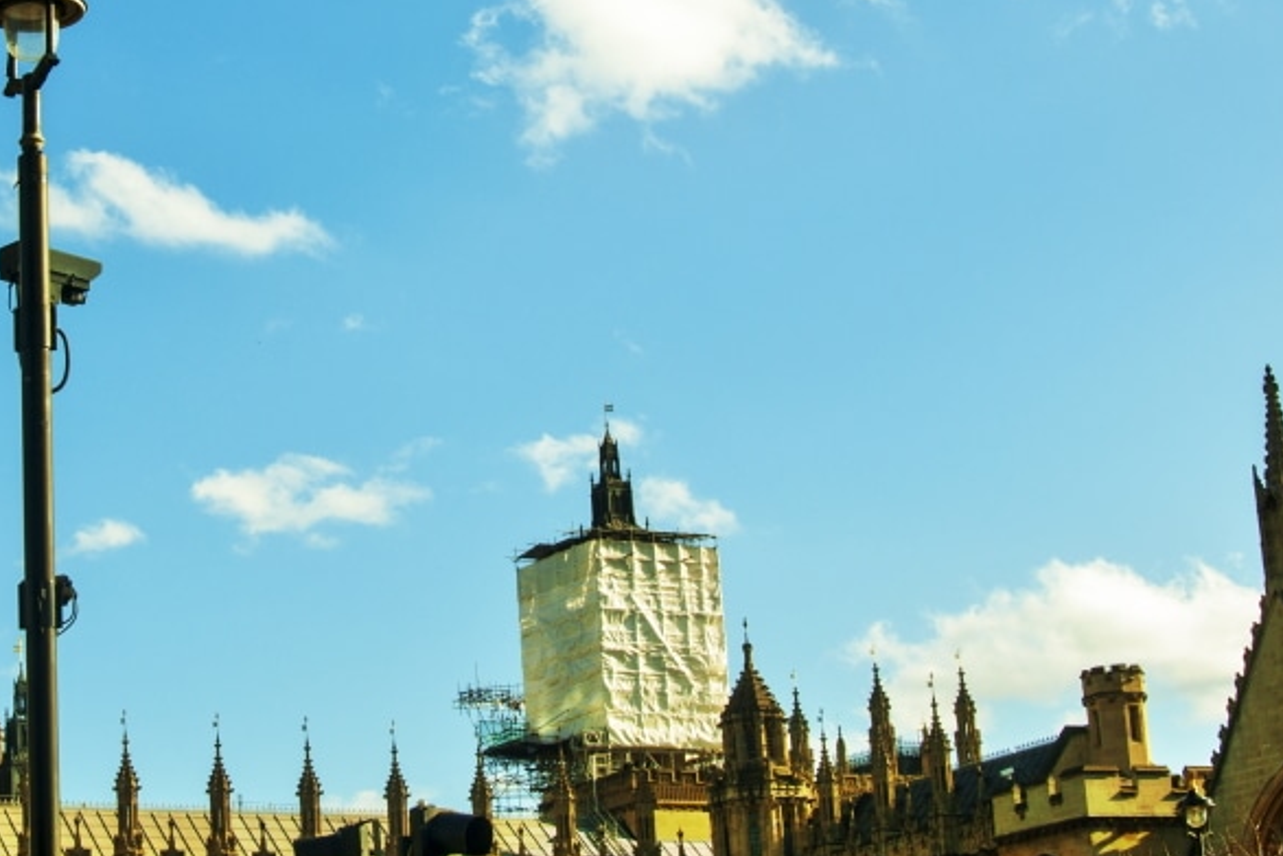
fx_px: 3066
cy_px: 236
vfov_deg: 15.8
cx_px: 416
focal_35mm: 86
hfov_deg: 23.5
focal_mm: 28
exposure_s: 1/125
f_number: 11
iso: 200
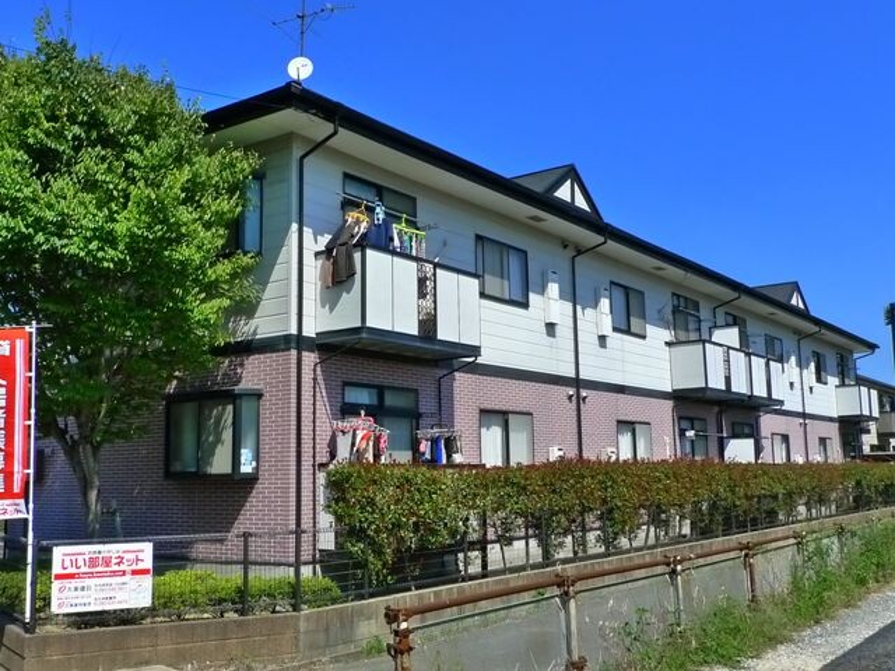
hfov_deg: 51.4
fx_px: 931
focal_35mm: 36
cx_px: 448
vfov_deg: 39.7
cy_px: 336
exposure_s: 1/800
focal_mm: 5.1
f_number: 4.5
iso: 400
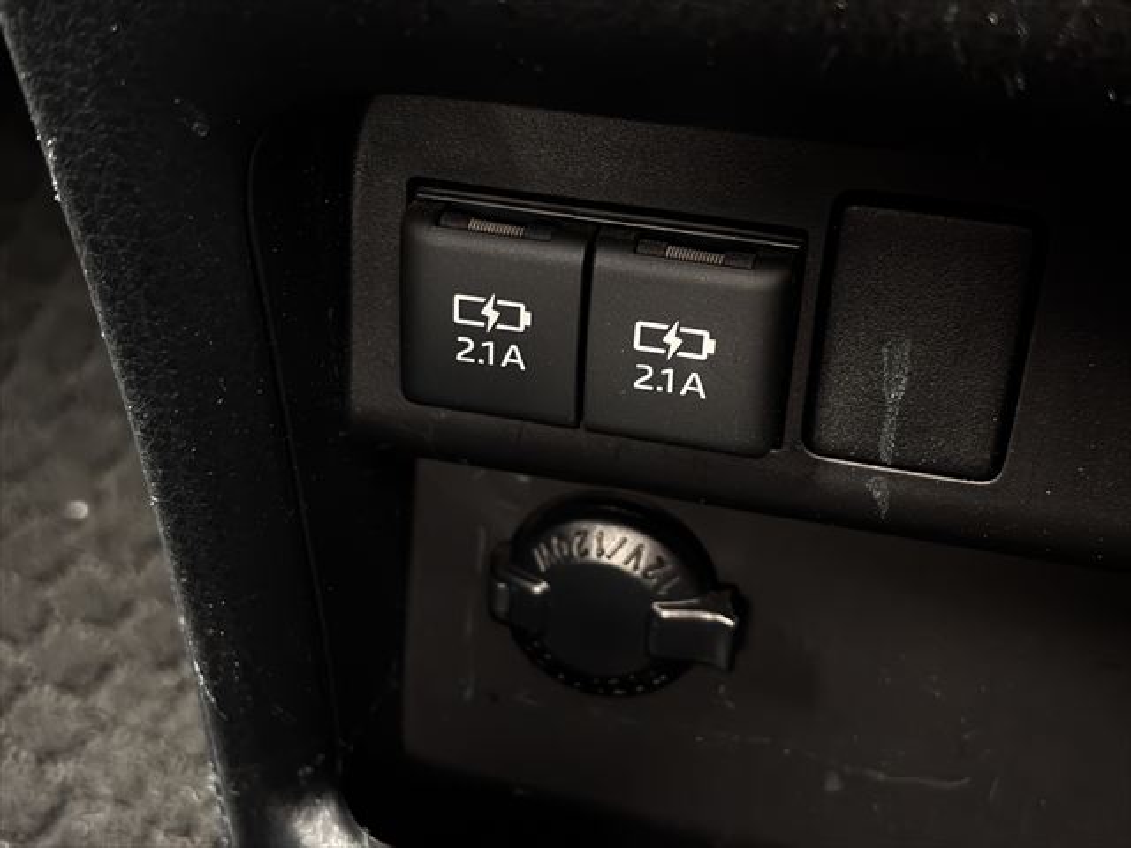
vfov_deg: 28.0
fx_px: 1699
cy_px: 424
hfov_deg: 36.8
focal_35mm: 52
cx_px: 566
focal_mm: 5.96
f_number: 1.6
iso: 800
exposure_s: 1/9
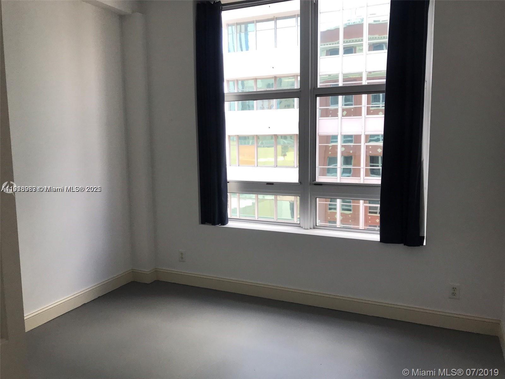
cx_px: 252
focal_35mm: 28
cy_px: 190
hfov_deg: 63.4
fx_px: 408
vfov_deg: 49.7
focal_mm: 3.99
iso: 40
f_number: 1.8
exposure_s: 1/120
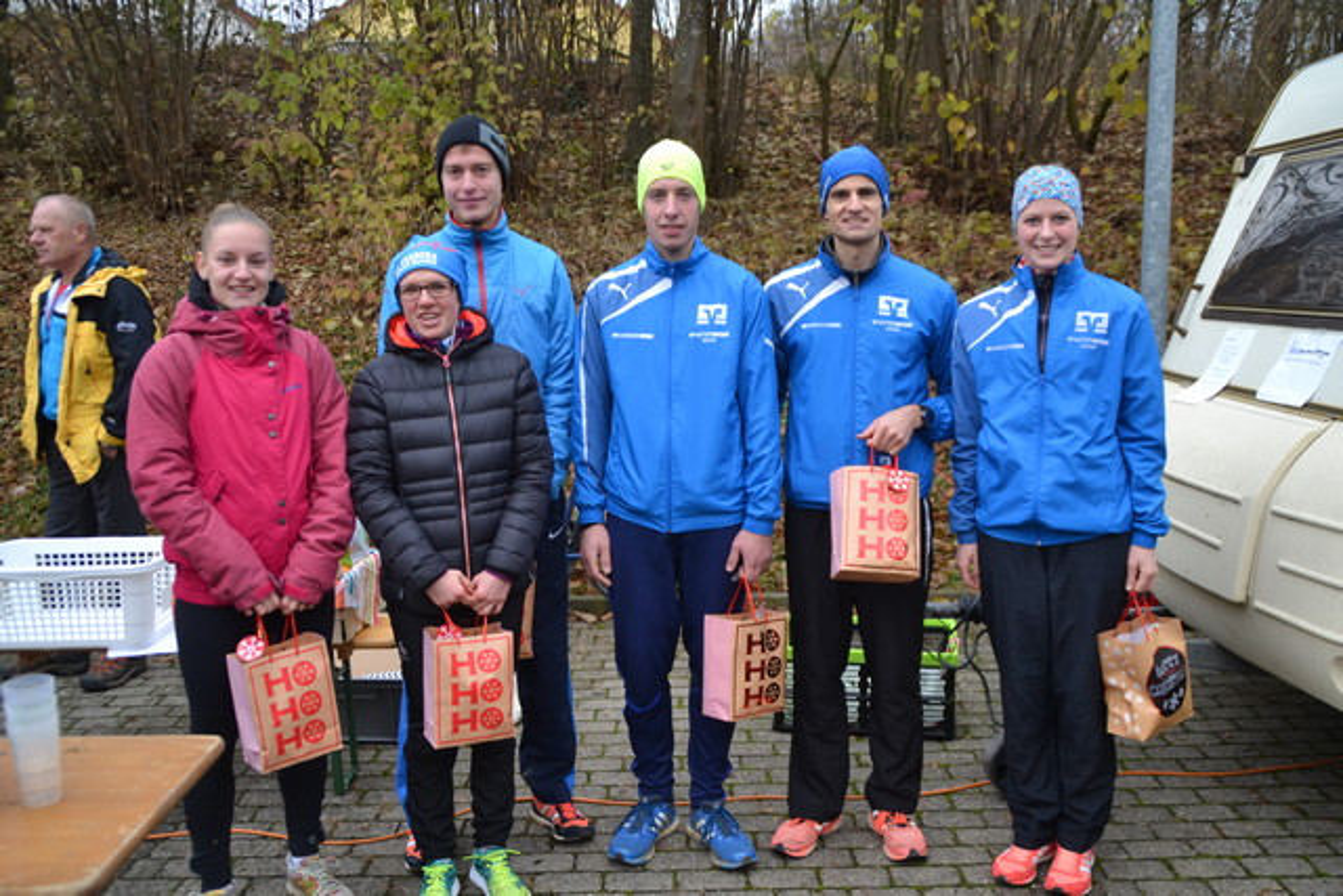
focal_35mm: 33
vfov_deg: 40.0
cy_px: 448
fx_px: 1231
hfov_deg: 57.2
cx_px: 672
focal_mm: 22
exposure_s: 1/500
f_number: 3.5
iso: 640
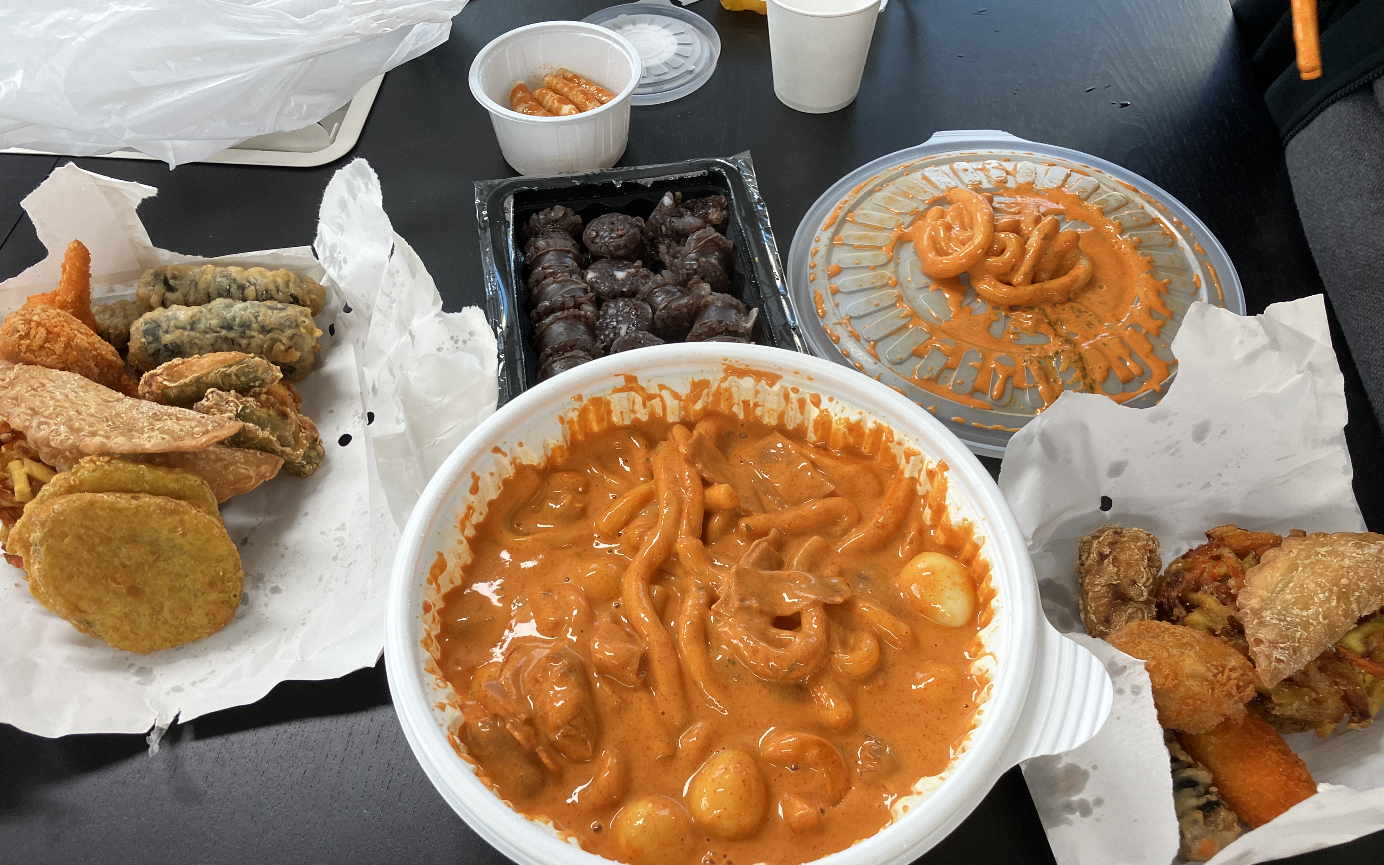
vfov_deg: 41.7
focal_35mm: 30
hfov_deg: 62.9
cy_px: 490
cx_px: 687
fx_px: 1132
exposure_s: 1/60
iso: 50
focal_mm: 3.99
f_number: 1.8
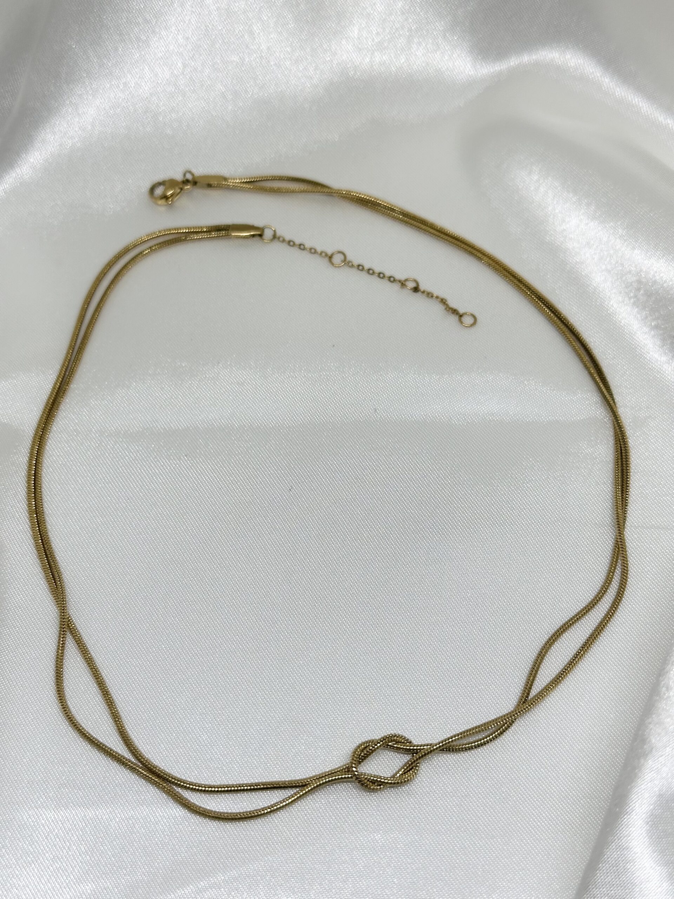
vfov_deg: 39.7
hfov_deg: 30.3
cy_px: 450
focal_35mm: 48
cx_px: 337
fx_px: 1246
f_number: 1.78
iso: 64
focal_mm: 6.86
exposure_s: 1/549
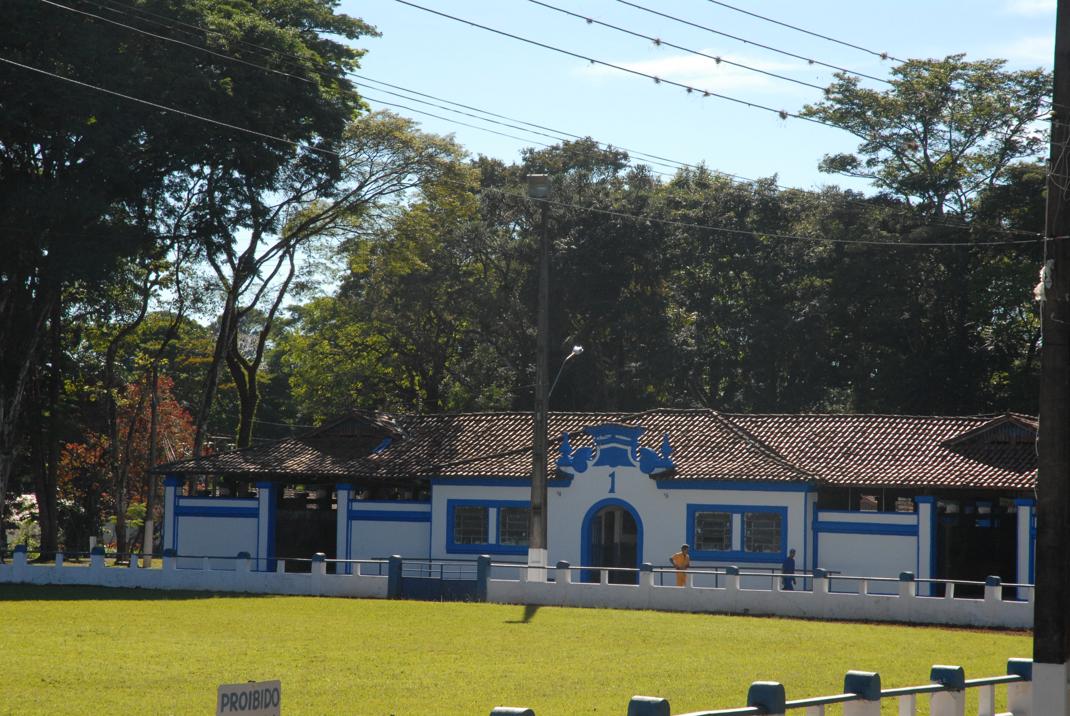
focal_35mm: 105
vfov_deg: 13.1
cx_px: 535
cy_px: 358
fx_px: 3125
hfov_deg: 19.4
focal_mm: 70
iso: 400
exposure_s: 1/400
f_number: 10
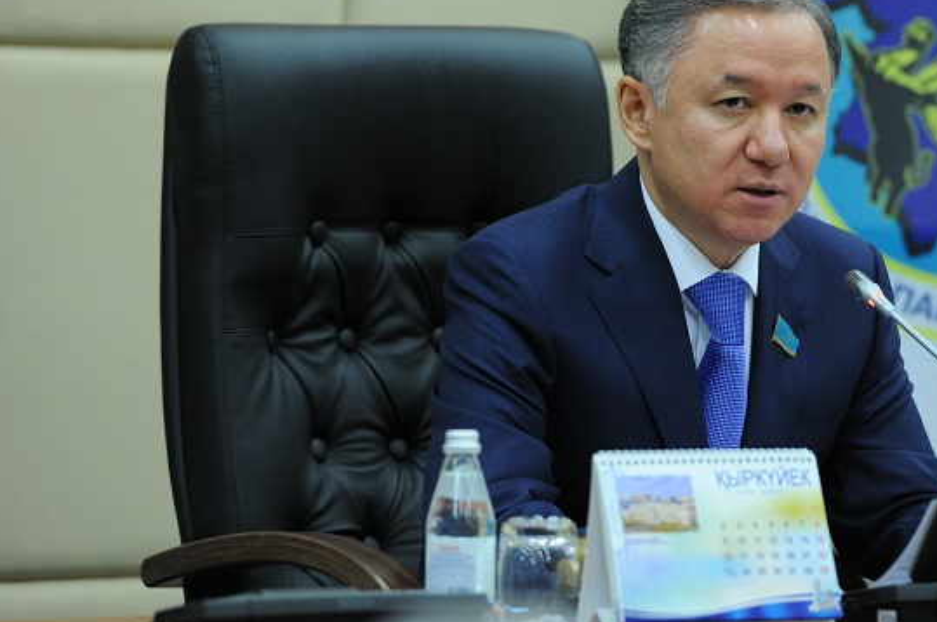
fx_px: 7721
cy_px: 189
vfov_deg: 4.6
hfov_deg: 6.9
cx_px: 598
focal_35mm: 297
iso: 1600
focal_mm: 200
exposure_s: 1/60
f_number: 4
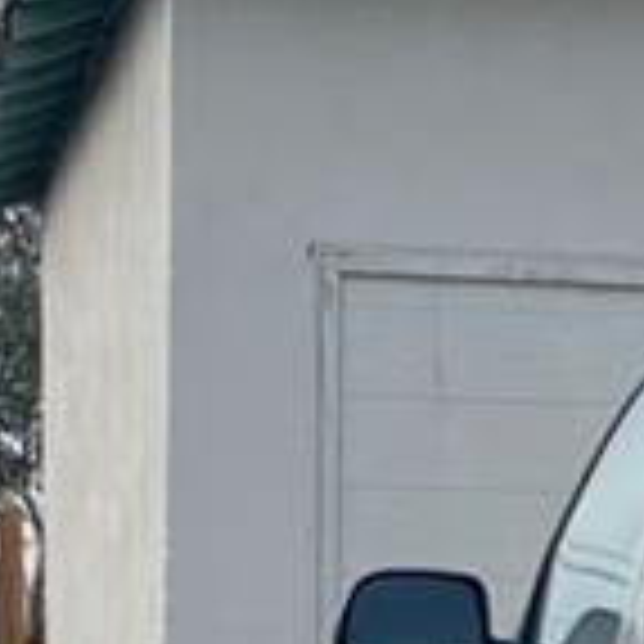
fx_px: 5073
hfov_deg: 7.2
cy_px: 1274
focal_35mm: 241
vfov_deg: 7.0
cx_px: 763
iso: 32
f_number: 1.8
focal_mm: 4.25
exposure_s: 1/1996
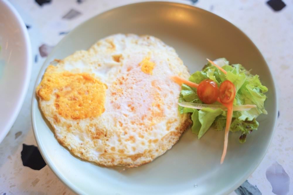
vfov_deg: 30.1
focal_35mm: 45
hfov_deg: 44.0
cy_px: 98
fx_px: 363
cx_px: 146
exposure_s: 1/50
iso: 160
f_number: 2.8
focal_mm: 44.6
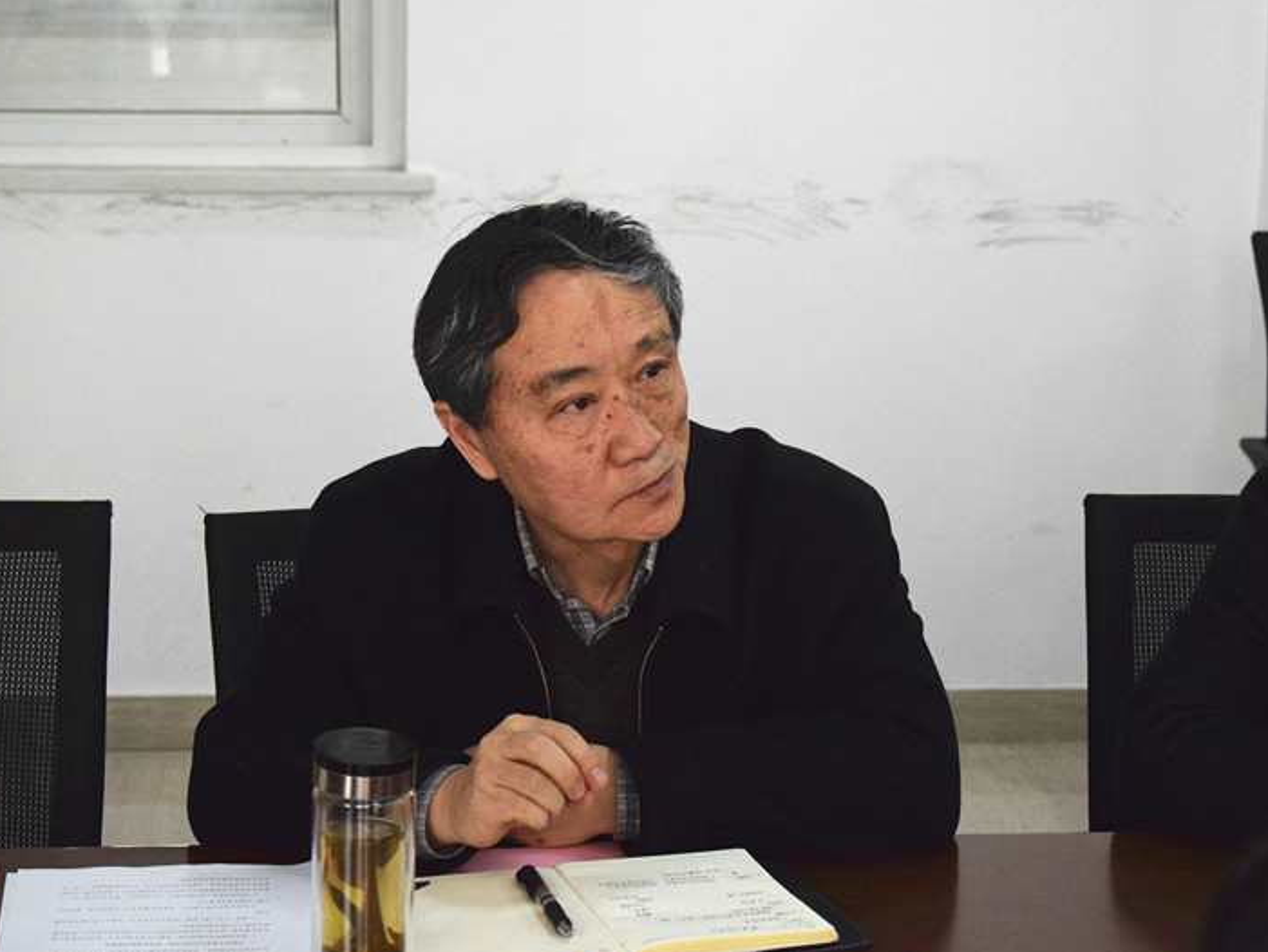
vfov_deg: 16.3
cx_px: 584
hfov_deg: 21.6
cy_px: 477
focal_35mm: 91
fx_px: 3317
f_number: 5.6
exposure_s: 1/250
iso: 3200
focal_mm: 55
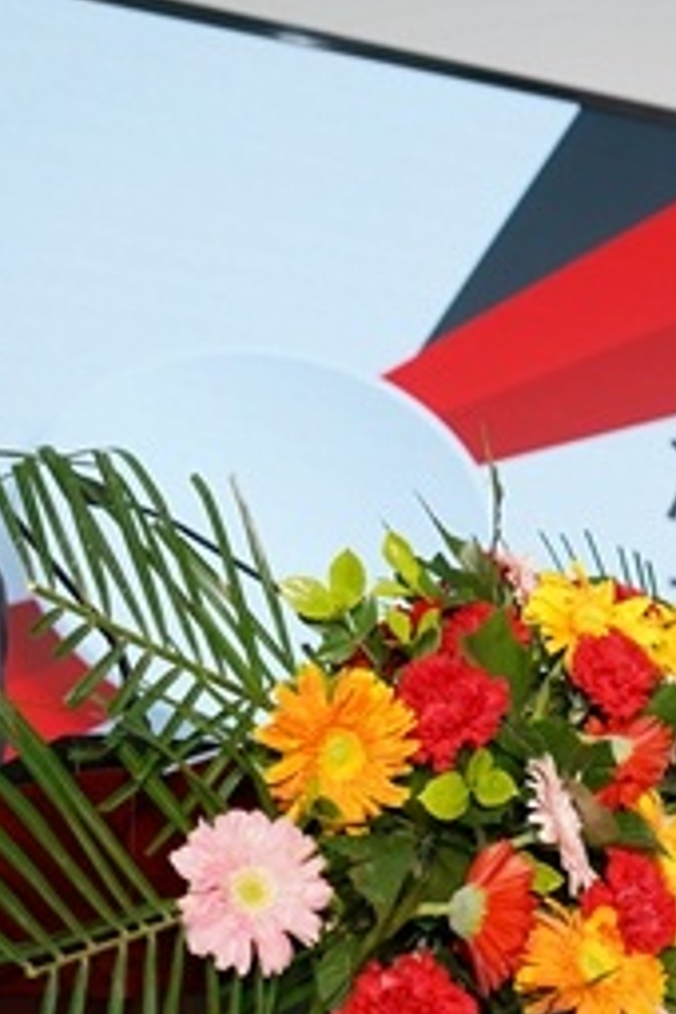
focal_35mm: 79
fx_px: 2225
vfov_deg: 25.5
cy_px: 670
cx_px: 513
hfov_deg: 17.2
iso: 100
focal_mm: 36
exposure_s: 1/50
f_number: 4.5
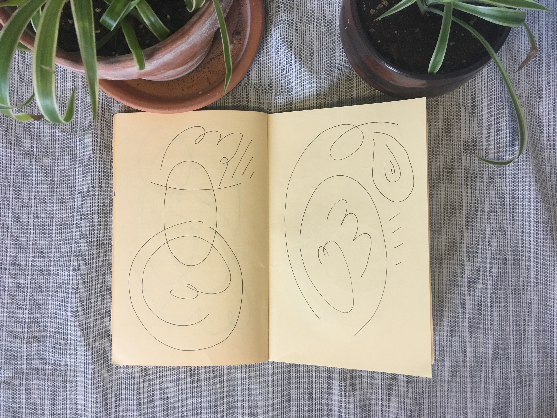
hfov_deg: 61.7
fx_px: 467
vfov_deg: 48.2
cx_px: 278
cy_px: 209
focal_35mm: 29
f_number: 2.2
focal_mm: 4.15
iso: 100
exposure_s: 1/30
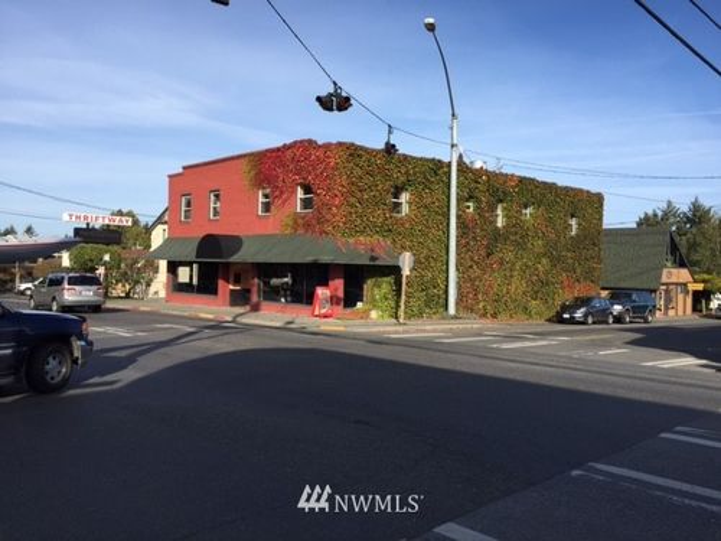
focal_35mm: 29
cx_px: 360
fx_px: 604
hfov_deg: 61.7
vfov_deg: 48.2
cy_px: 270
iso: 32
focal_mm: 4.15
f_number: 2.2
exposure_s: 1/1464
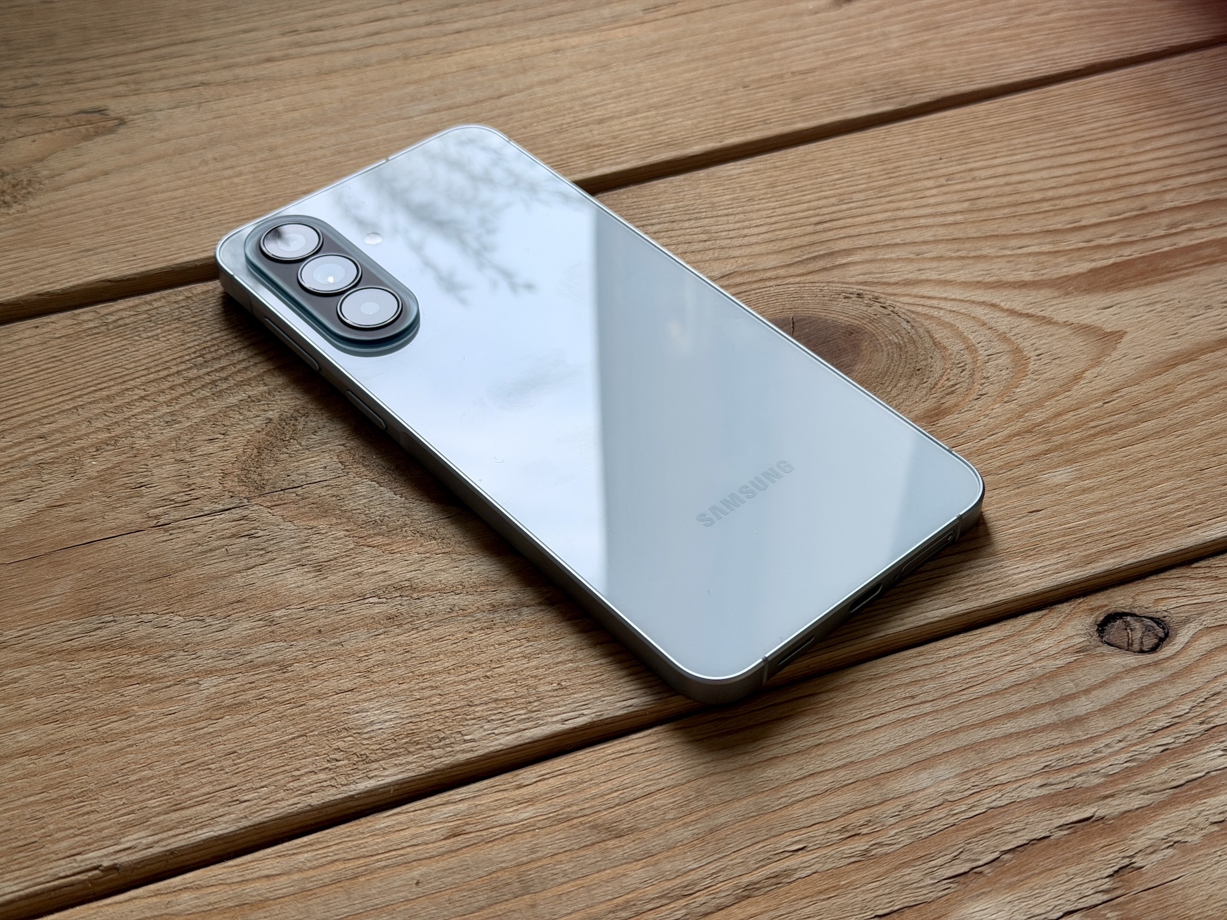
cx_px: 614
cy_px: 460
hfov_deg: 39.7
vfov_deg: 30.3
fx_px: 1701
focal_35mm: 48
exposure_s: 1/60
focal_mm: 6.76
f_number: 1.78
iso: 125
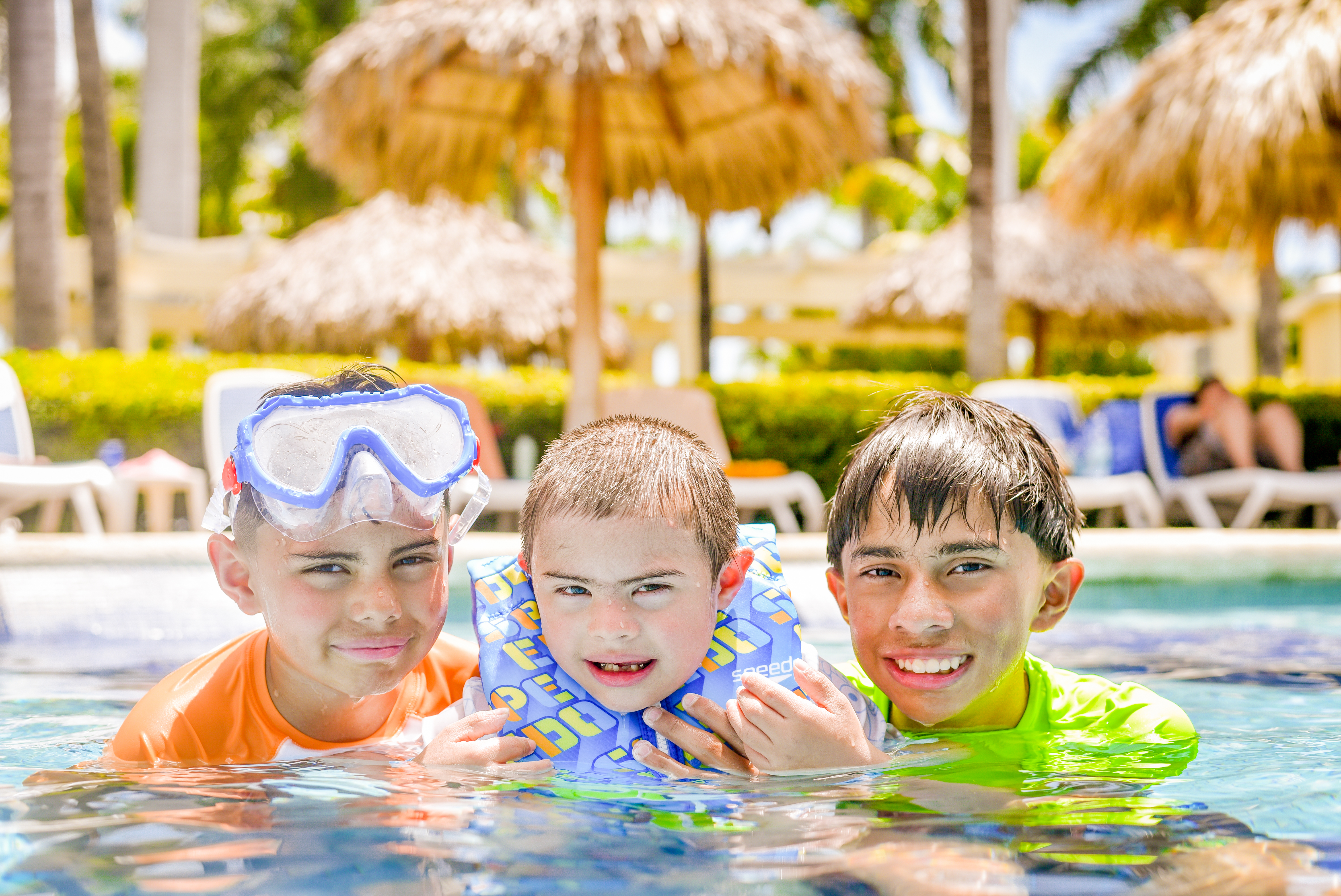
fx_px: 1863
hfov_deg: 39.6
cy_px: 448
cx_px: 670
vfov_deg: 27.0
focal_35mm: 50
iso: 100
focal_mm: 50
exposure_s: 1/1000
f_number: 4.5
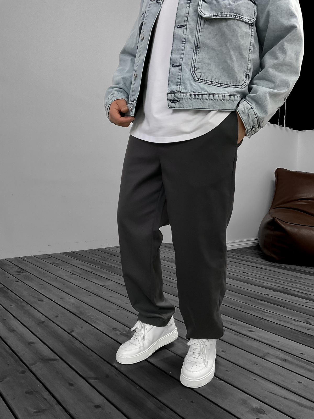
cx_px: 157
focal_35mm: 29
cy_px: 210
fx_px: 351
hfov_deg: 48.2
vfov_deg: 61.7
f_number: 1.8
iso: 125
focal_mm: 3
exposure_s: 1/60
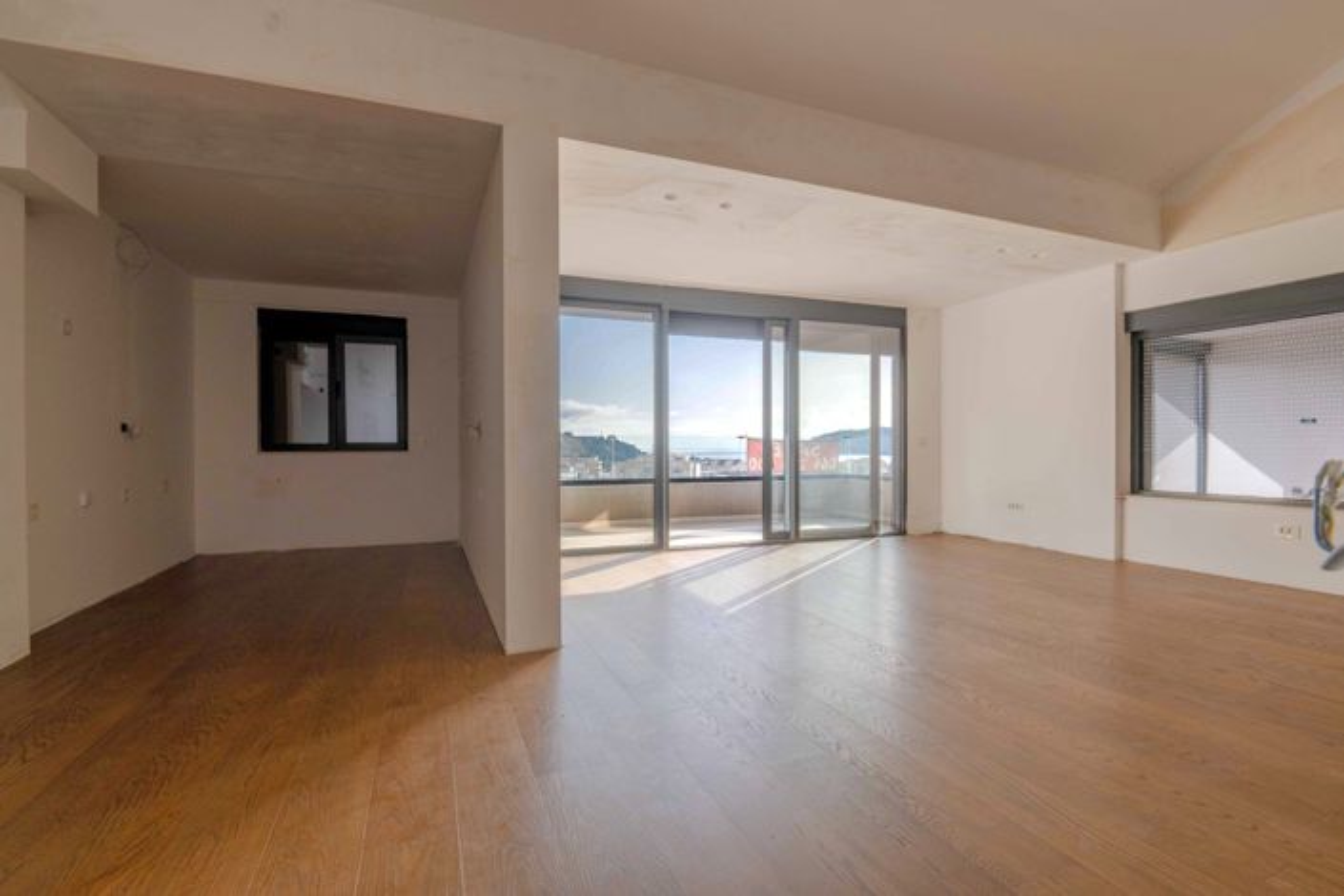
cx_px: 672
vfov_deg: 73.7
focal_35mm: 16
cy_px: 448
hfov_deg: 96.7
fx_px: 597
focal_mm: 16
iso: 200
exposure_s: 1/320
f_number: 10
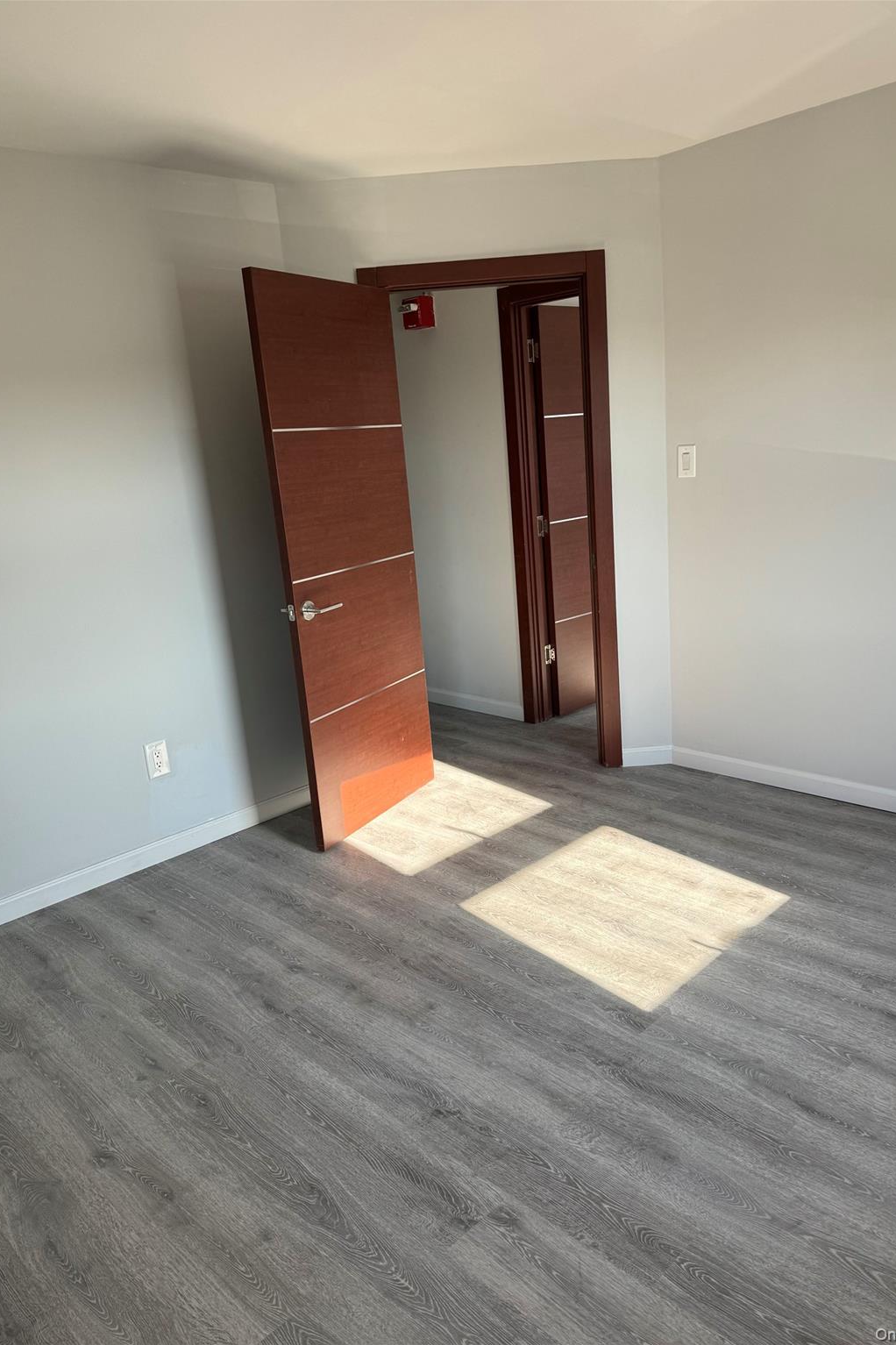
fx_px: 934
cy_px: 672
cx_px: 471
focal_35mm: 25
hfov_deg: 51.2
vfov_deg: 71.5
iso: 80
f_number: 1.78
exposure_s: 1/167
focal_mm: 6.86
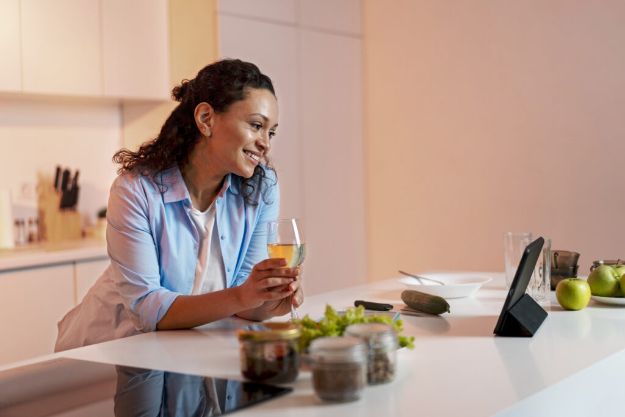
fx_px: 955
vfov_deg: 24.6
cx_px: 312
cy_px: 208
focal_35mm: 55
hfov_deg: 36.2
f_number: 2
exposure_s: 1/125
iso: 160
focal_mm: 55
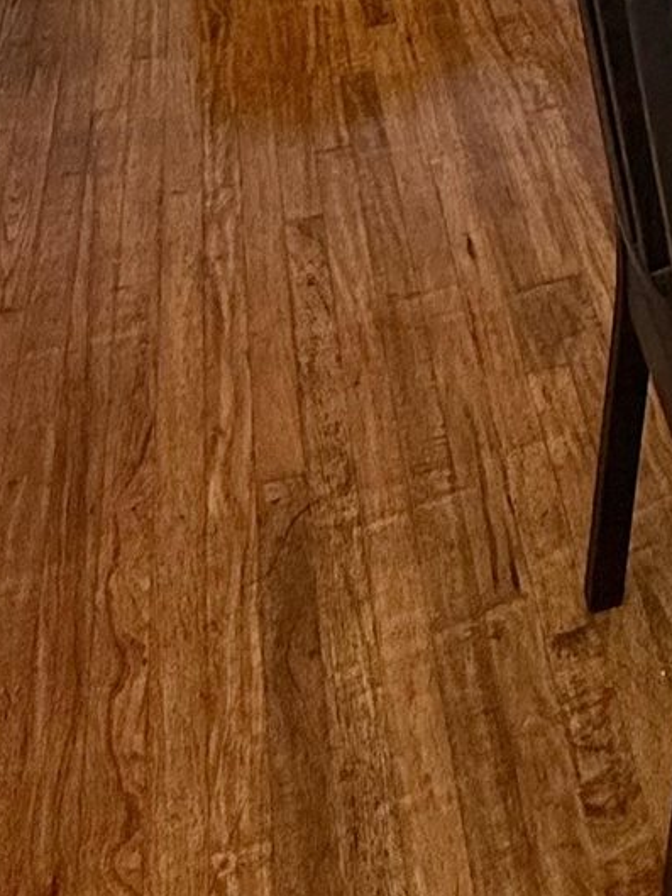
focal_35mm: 61
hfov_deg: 21.7
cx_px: 875
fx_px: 1578
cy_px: -396
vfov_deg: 25.2
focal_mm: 2.22
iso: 250
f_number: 2.2
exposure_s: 1/120
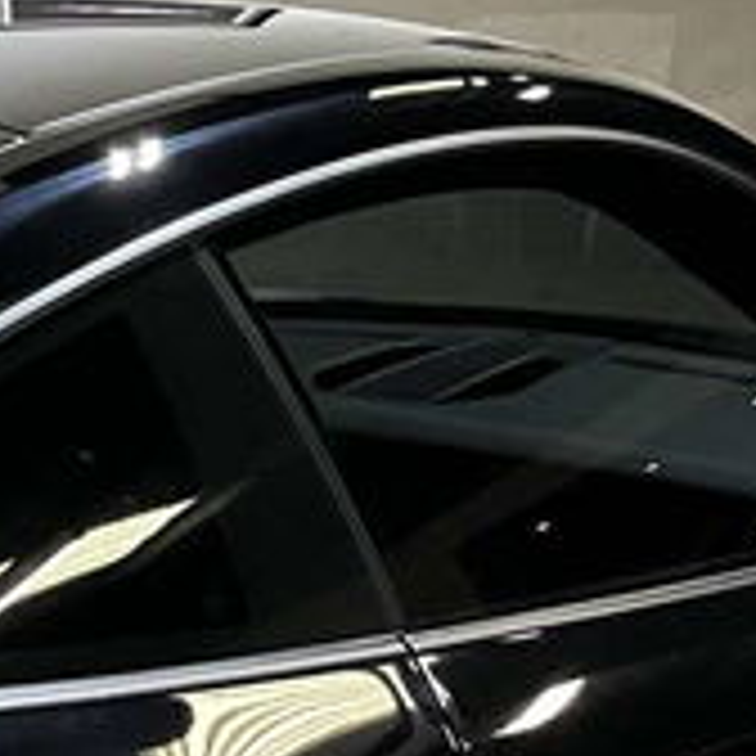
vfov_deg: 12.0
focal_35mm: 140
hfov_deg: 11.7
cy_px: 1094
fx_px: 3459
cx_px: -518
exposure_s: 1/60
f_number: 1.6
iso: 400
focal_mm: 5.1
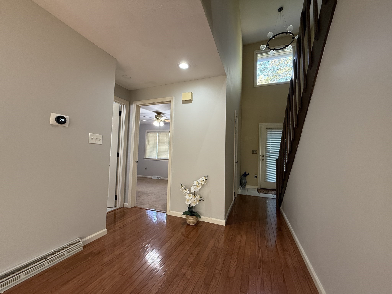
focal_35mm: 14
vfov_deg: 85.7
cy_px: 147
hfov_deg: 102.1
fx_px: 159
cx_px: 196
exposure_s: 1/60
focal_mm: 2.22
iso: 200
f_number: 2.2
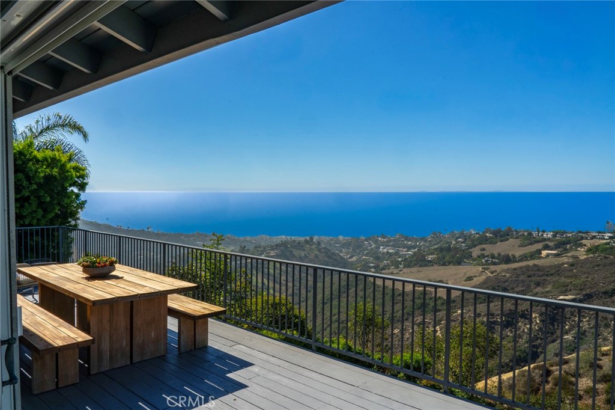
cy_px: 205
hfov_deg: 73.8
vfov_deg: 53.1
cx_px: 308
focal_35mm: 24
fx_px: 410
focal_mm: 24
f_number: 20
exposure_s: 1/320
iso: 800
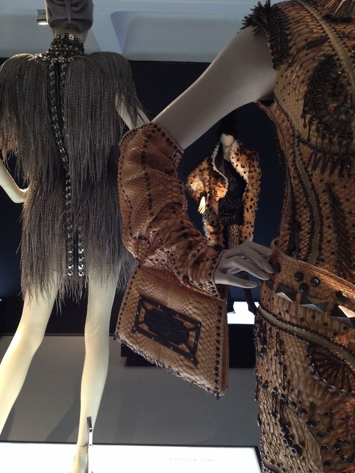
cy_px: 236
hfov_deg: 40.7
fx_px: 478
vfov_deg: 52.6
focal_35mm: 35
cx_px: 178
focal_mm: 4.28
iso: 250
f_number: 2.4
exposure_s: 1/20
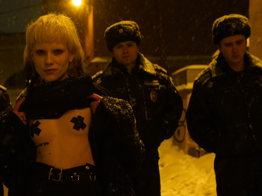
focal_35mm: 60
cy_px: 136
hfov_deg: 31.4
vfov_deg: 24.3
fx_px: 454
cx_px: 57
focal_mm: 35
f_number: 3.2
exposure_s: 1/60
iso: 1250
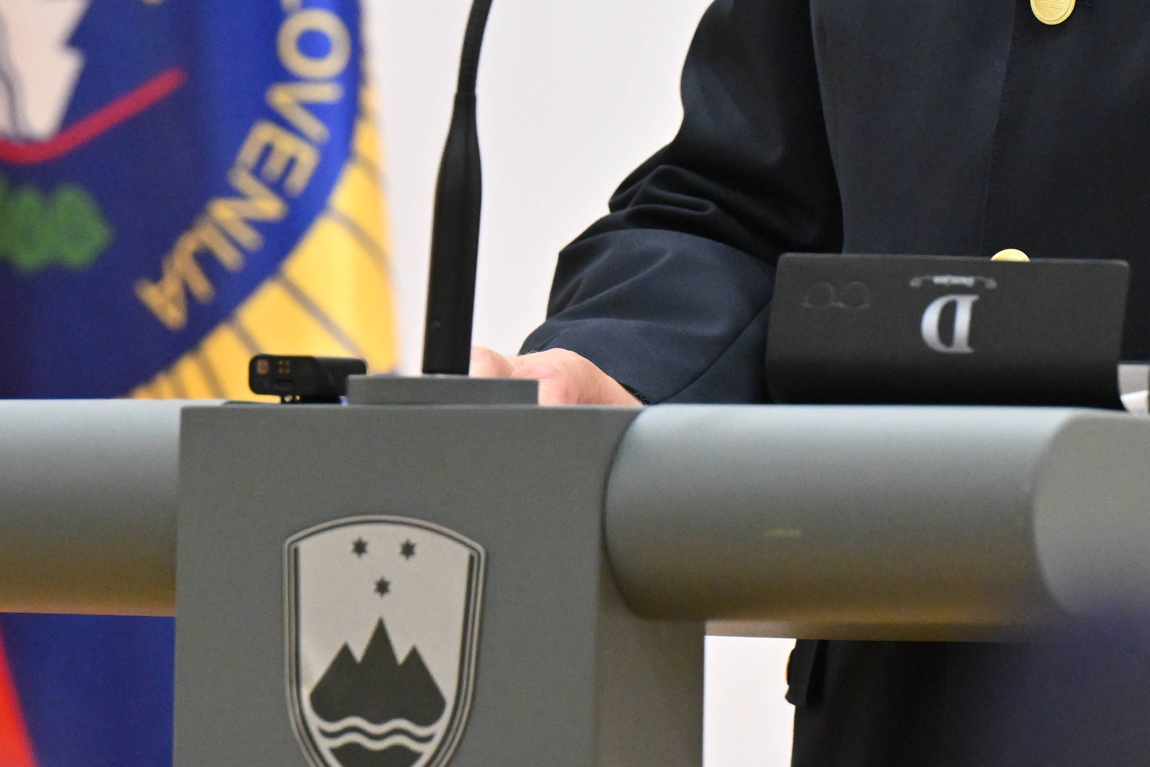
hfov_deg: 3.1
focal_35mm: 658
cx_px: 525
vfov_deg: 2.1
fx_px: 21019
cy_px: -475
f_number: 4.5
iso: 2500
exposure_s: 1/160
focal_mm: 200
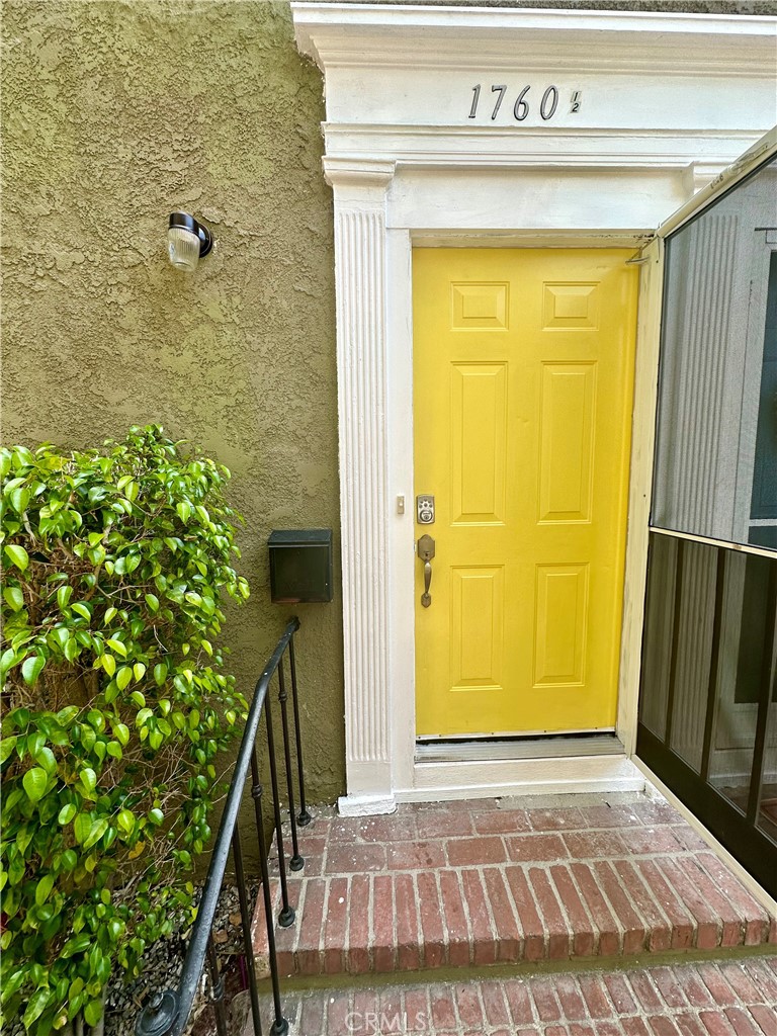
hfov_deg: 85.7
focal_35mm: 14
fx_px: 419
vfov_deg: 102.1
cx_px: 388
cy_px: 518
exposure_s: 1/389
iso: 40
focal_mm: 2.22
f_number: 2.2
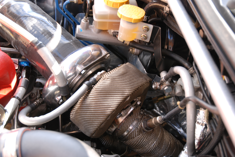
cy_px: 78
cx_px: 118
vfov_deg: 29.0
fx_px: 304
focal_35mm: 46
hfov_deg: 42.3
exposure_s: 1/30
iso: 200
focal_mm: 31
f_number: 4
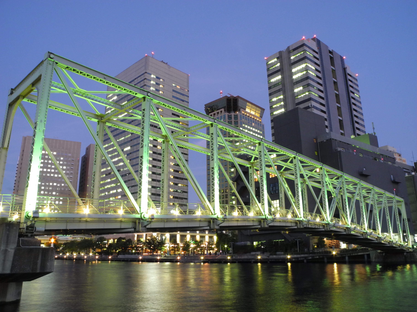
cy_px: 156
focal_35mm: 28
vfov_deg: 49.7
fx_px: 337
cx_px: 208
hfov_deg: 63.4
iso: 400
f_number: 5.6
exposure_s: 1.6
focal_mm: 6
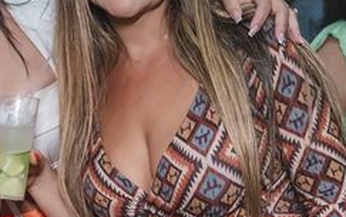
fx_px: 1056
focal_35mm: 112
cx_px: -24
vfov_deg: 11.7
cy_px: 112
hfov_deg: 18.0
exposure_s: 1/200
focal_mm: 24
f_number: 2.5
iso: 2500
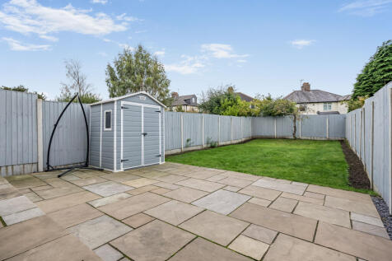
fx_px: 185
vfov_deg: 70.4
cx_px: 196
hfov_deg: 93.3
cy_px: 130
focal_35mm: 17
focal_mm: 11
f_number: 5.6
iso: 200
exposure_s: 1/1000
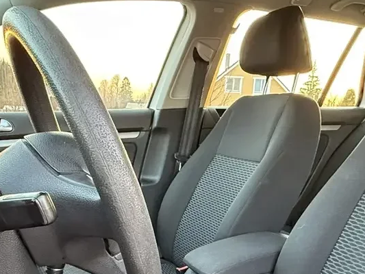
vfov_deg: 32.1
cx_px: 163
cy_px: 262
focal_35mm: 42
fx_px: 443
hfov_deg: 44.7
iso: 500
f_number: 2.2
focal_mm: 2.22
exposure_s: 1/60
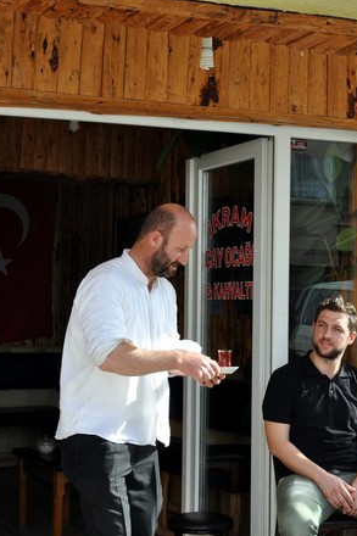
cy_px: 269
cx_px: 218
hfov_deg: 19.2
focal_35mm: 71
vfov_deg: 28.6
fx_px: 1053
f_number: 6.3
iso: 200
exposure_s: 1/160
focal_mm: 31
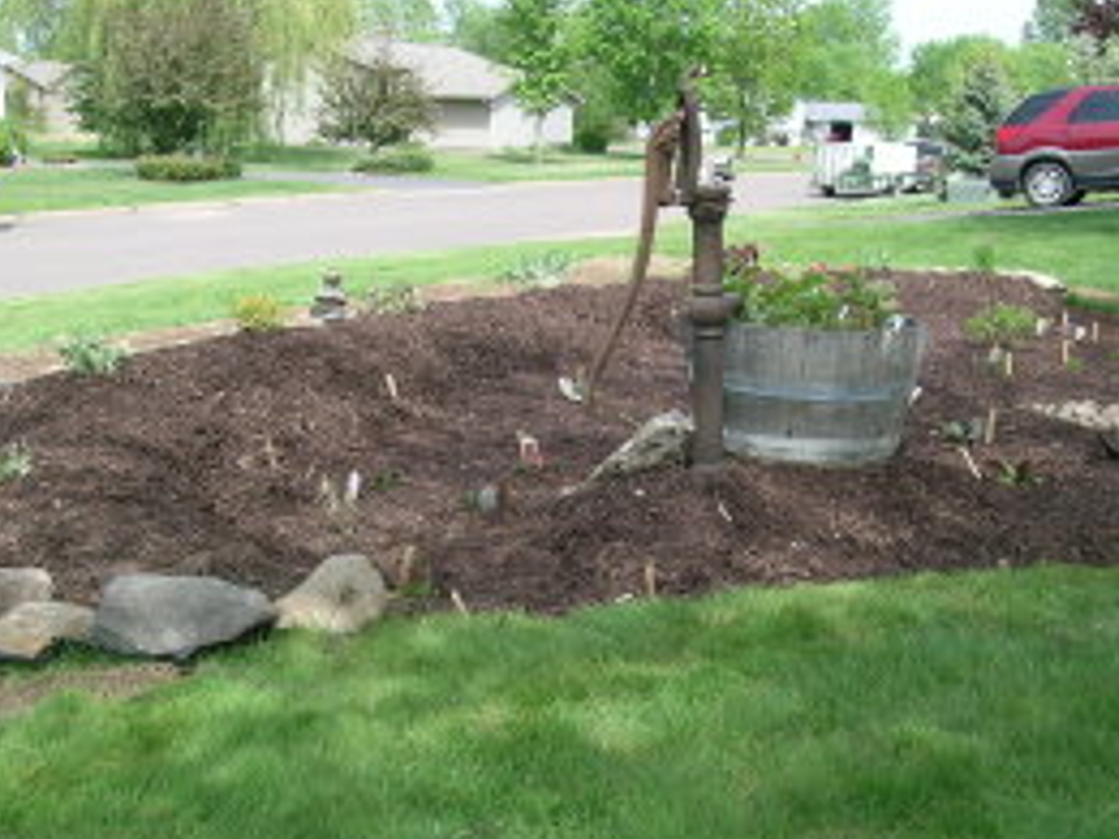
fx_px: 1390
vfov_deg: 33.5
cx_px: 620
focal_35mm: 43
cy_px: 482
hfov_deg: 43.8
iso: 50
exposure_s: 1/174
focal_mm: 5.8
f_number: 5
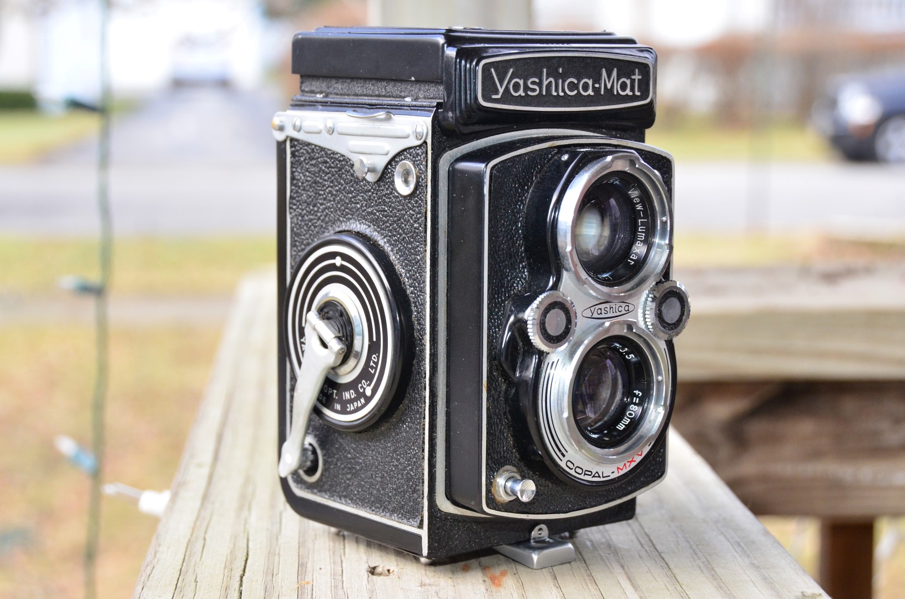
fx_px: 1806
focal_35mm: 72
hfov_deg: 28.1
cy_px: 300
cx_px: 452
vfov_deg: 18.8
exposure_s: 1/250
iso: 1000
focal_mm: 48
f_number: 6.3
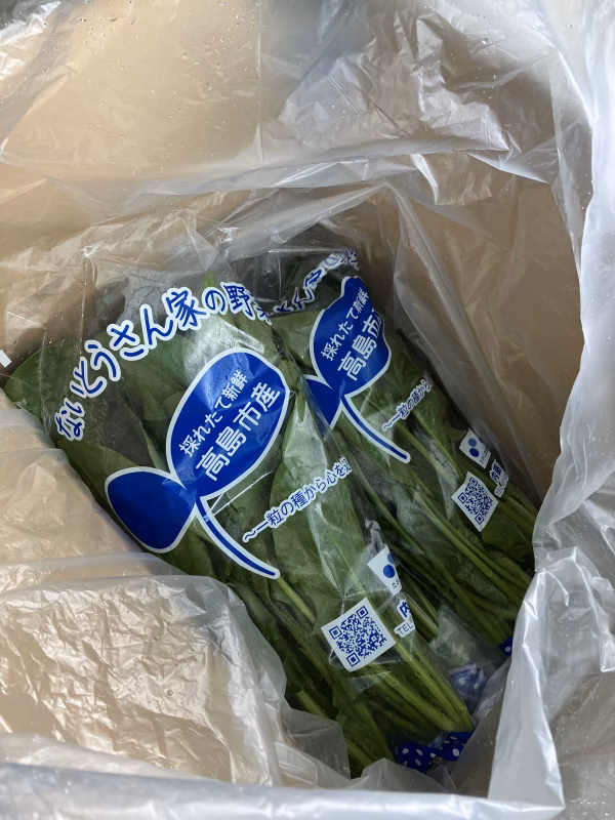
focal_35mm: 28
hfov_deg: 49.7
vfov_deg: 63.4
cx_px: 308
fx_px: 663
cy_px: 410
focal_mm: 3.99
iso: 50
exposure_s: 1/60
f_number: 1.8
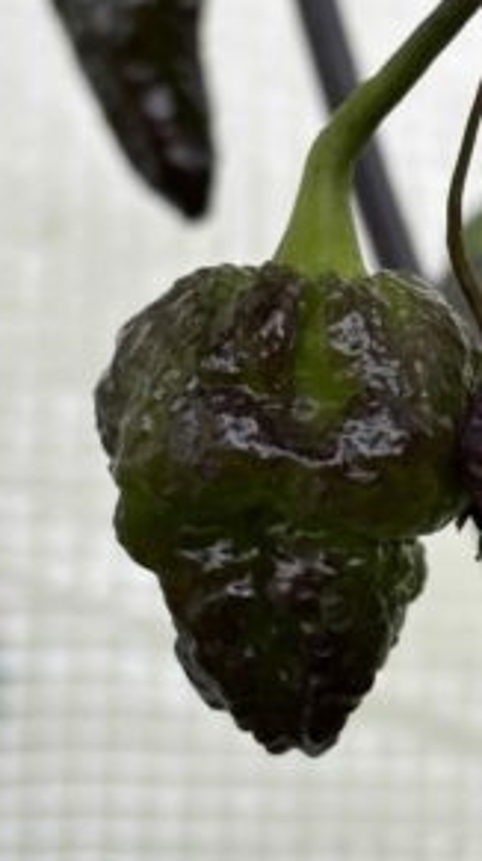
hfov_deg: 15.3
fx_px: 1778
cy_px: 420
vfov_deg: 27.2
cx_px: 408
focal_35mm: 78
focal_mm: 5.96
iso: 160
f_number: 1.6
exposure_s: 1/47
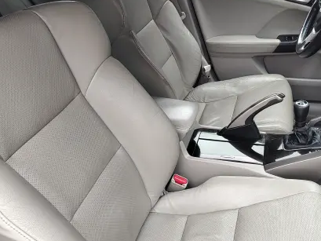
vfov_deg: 39.6
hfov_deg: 51.1
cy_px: 140
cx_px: 188
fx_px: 334
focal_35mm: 36
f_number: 1.8
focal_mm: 5.56
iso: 258
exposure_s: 1/100
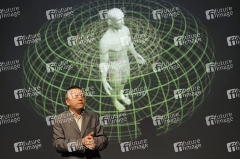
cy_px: 80
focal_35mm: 120
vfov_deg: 11.4
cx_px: 120
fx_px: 799
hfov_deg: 17.1
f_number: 4.8
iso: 3200
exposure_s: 1/125
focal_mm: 120
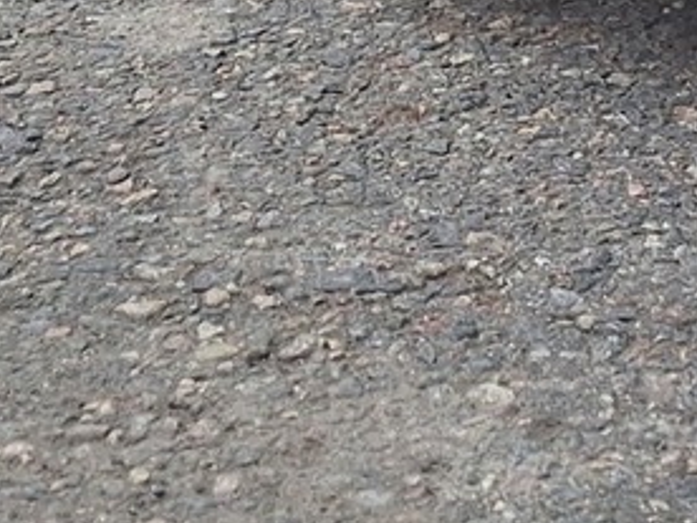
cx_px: 783
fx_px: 2416
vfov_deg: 10.7
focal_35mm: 120
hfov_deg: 15.9
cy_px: -685
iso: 40
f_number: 1.8
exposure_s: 1/773
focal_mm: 5.54
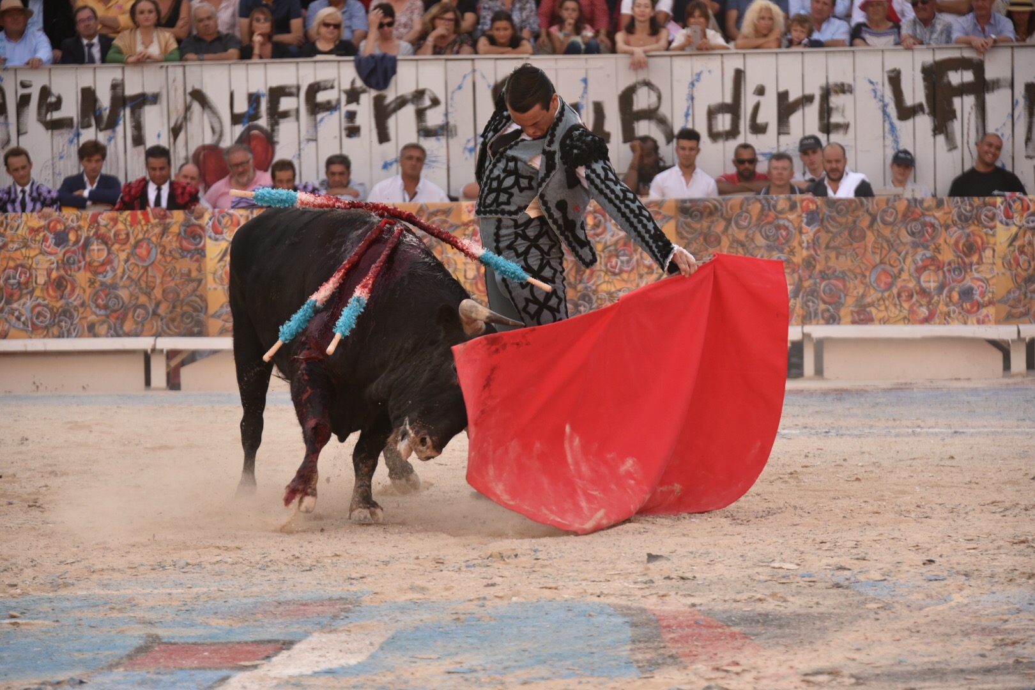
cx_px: 518
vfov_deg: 8.6
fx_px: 4600
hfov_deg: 12.8
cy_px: 345
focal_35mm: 160
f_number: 5.6
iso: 640
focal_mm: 160
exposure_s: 1/800
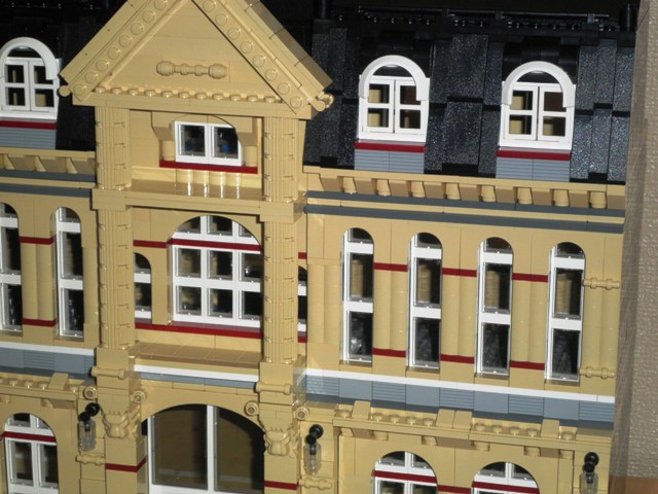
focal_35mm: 87
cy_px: 247
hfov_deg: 22.5
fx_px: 1654
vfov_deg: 17.0
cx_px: 329
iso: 160
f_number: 4.9
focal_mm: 15.4
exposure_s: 1/100
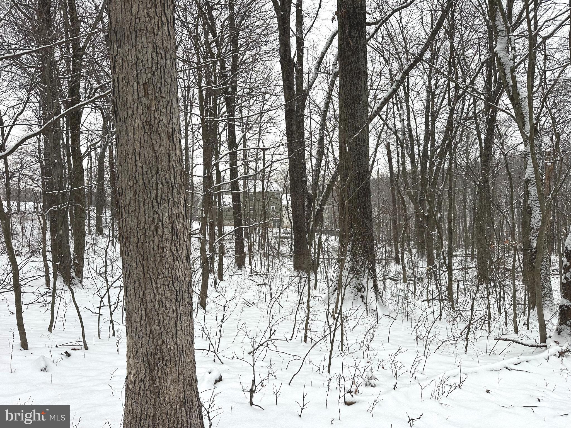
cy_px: 214
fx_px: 396
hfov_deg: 71.6
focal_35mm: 24
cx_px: 286
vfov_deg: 56.8
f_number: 1.78
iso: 80
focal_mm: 6.86
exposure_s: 1/521
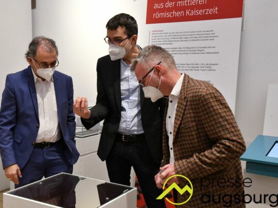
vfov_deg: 32.5
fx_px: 358
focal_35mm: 45
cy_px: 105
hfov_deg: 42.4
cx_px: 124
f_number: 8
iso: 5000
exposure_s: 1/100
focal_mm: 27
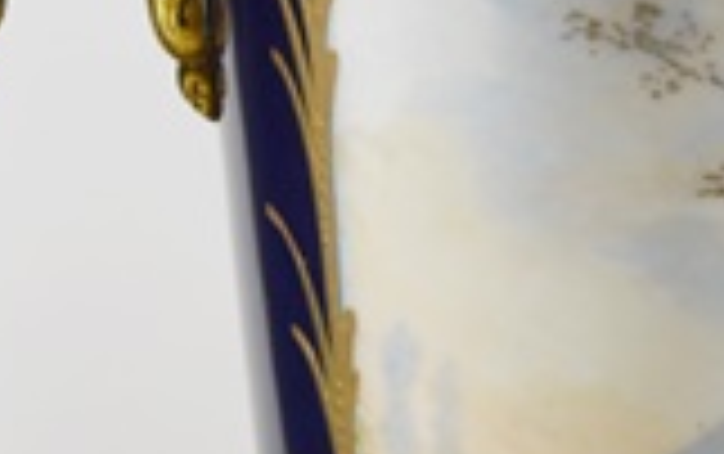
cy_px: 315
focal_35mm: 148
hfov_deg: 14.0
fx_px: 2923
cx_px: 67
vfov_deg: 8.9
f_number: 5.6
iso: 250
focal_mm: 26
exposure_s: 1/125
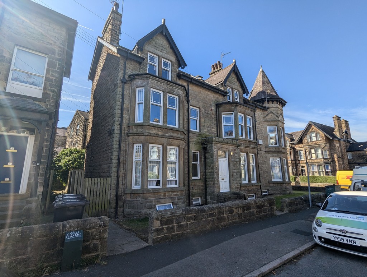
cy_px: 138
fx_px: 170
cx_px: 184
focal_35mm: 16
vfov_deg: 78.2
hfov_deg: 94.4
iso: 56
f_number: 2.2
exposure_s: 1/1368
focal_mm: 2.35
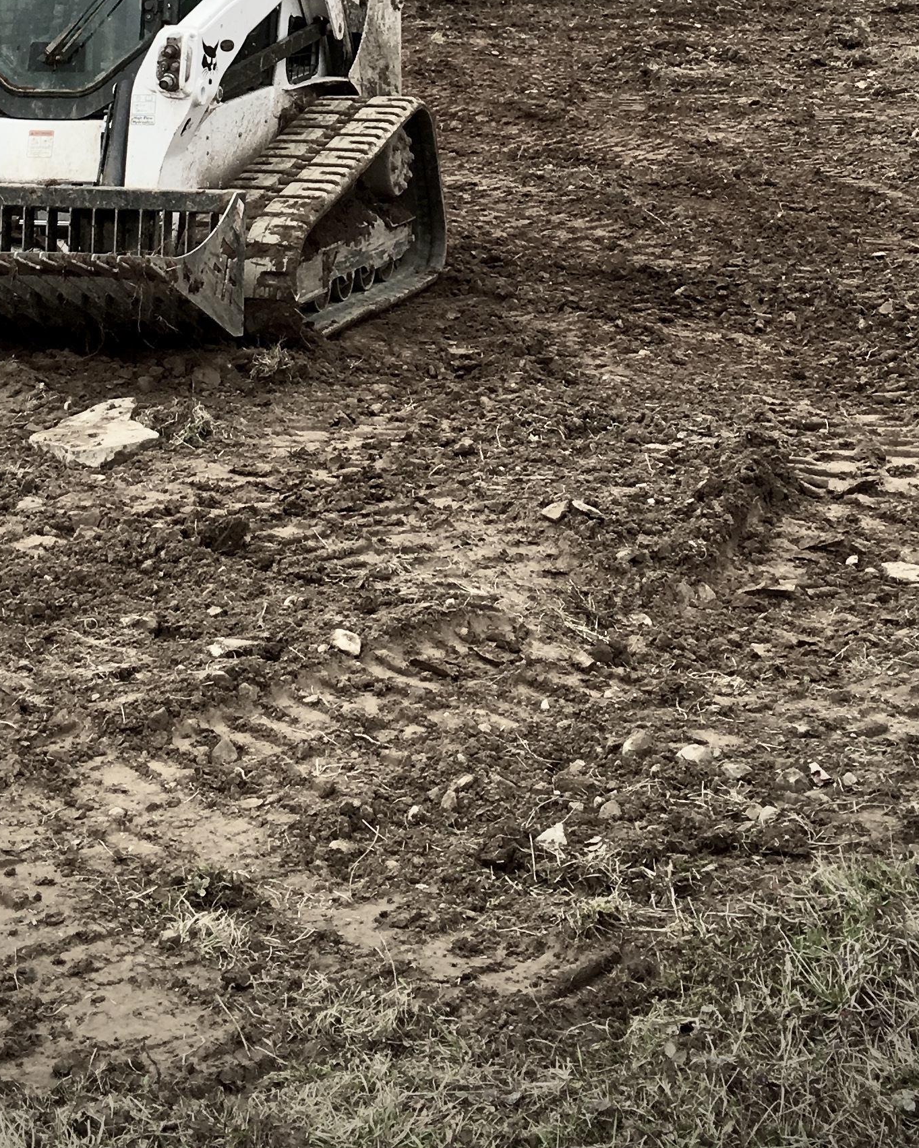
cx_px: 336
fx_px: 2277
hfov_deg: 22.8
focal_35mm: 67
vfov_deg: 26.3
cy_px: -83
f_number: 2.2
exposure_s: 1/884
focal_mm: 4.15
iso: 25
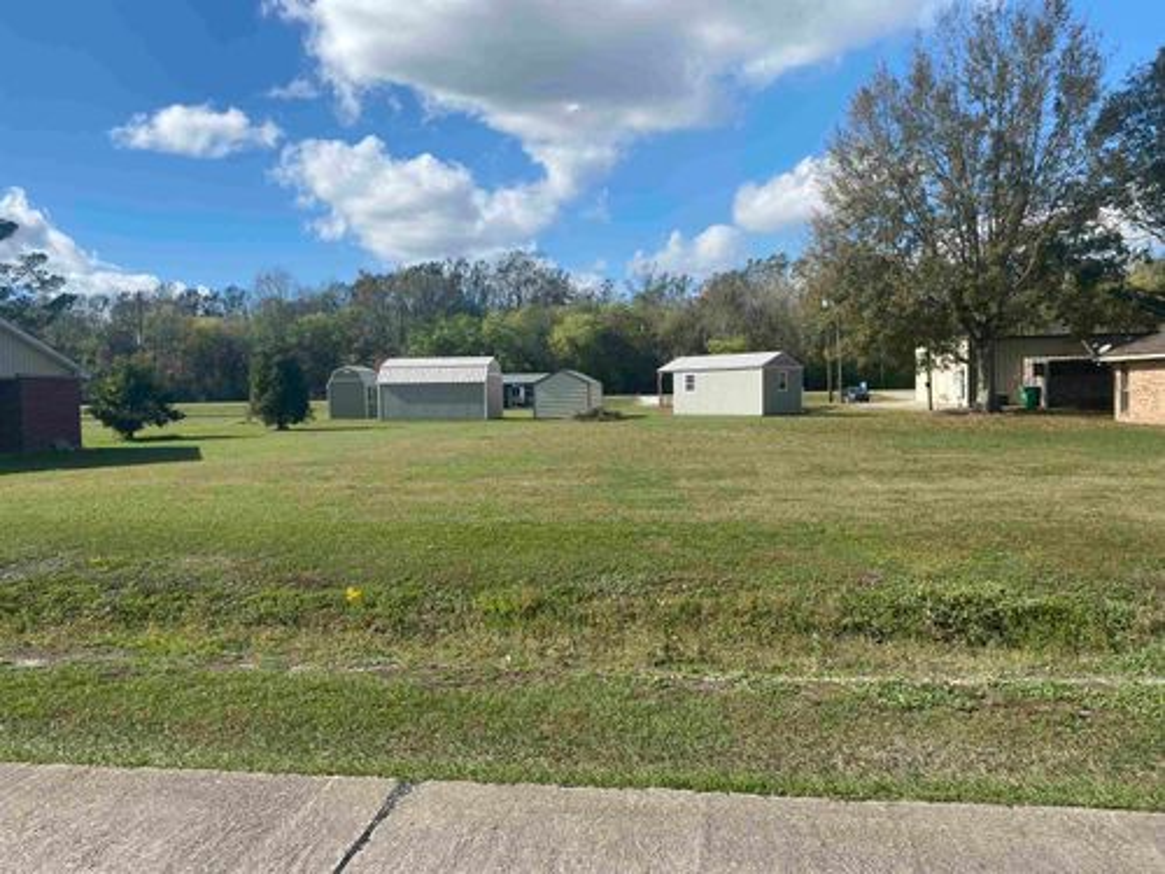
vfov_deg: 53.1
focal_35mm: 26
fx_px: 875
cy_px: 437
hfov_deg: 67.3
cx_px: 582
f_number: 1.8
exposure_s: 1/2967
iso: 32
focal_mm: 4.25
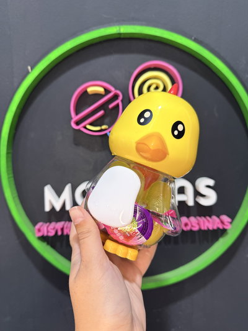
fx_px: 229
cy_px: 166
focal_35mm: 24
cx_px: 124
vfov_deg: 71.6
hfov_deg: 56.8
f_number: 1.78
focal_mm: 6.76
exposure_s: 1/50
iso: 125
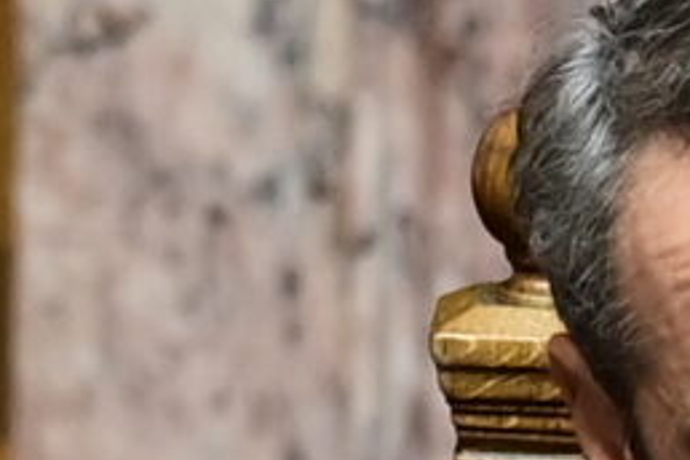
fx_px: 26735
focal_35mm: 1395
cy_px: 899
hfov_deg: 1.5
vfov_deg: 1.0
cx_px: 1343
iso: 1250
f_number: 2.8
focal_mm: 200
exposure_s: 1/400
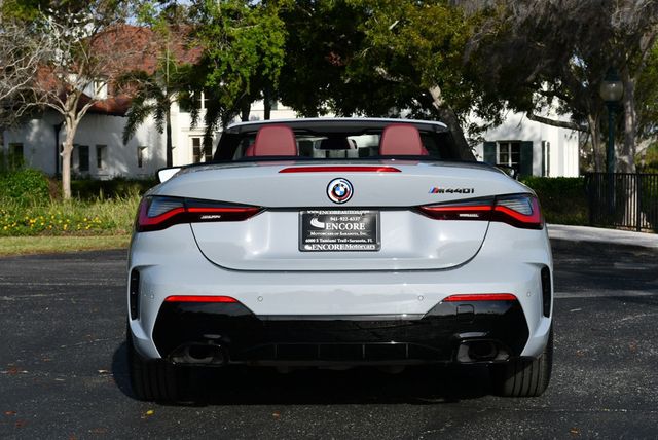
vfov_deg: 18.0
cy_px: 220
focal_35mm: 76
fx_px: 1390
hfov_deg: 26.6
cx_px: 329
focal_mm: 38
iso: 100
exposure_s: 1/320
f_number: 9
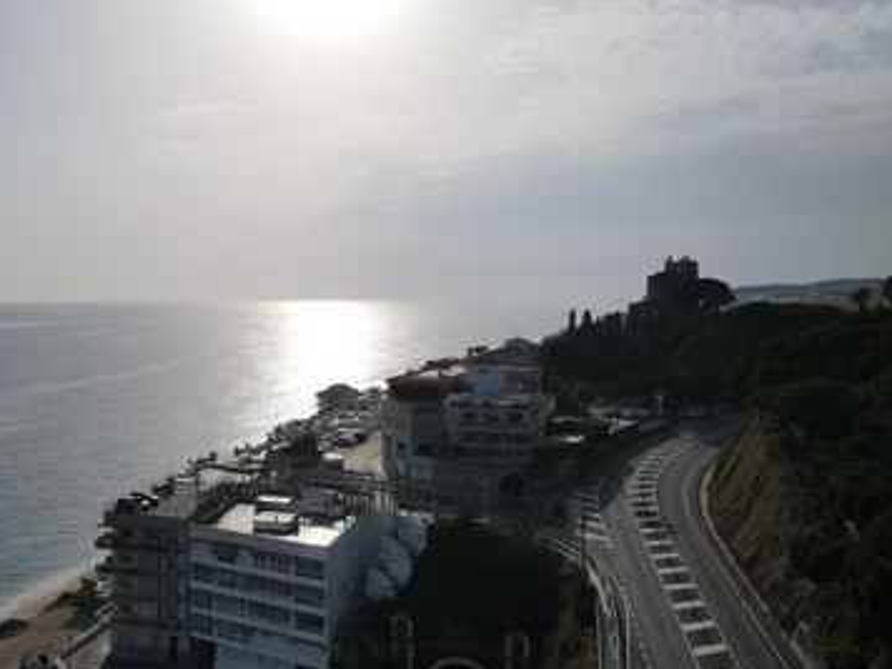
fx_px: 799
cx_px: 353
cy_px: 307
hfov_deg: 57.9
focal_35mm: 31
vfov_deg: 45.4
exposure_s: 1/4000
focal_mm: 4.5
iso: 100
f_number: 2.8
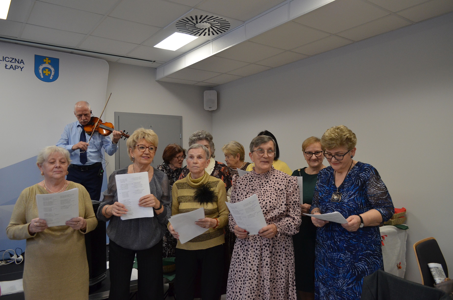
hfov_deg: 67.5
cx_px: 226
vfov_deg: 47.7
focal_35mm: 27
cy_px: 150
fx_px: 339
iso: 800
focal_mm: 18
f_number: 3.5
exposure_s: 1/50
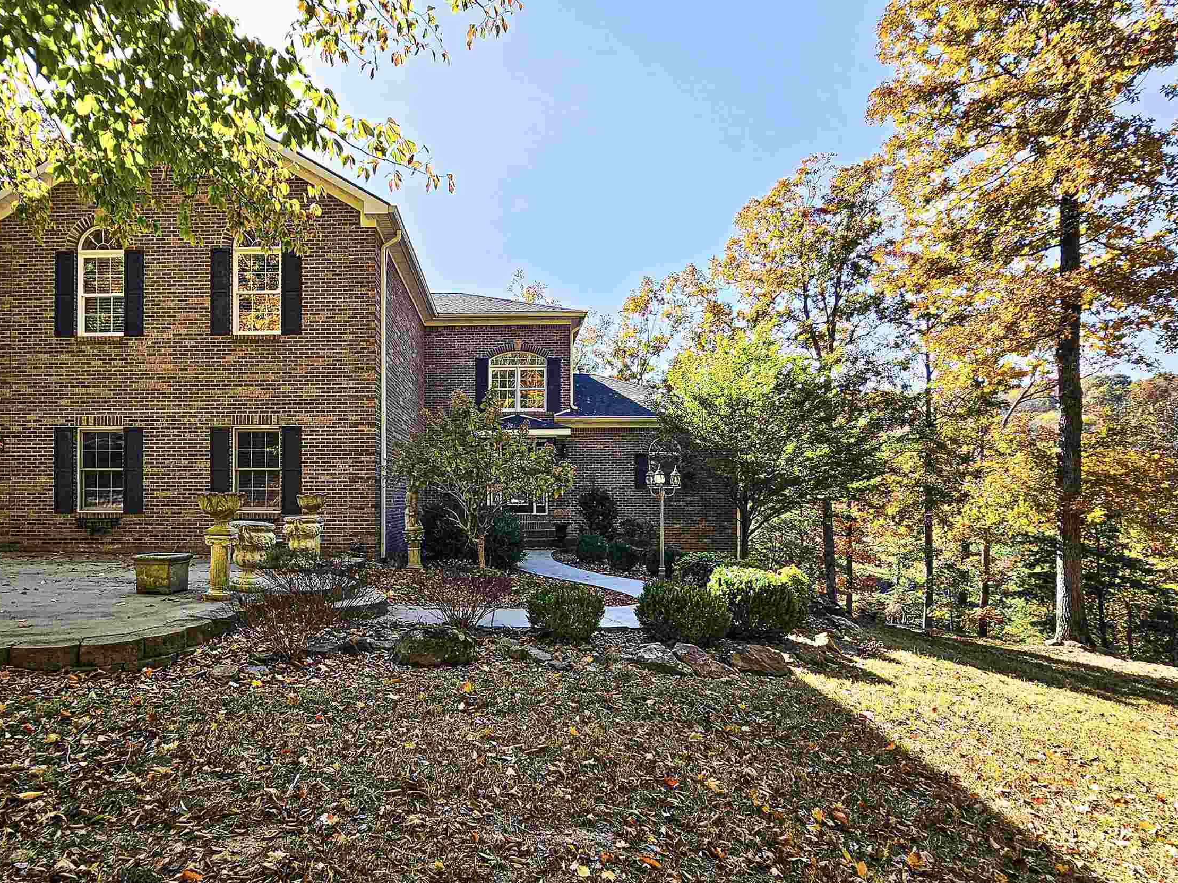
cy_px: 492
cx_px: 469
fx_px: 612
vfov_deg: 71.3
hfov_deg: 86.6
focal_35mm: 18
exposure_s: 1/800
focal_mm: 2.2
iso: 64
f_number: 2.2
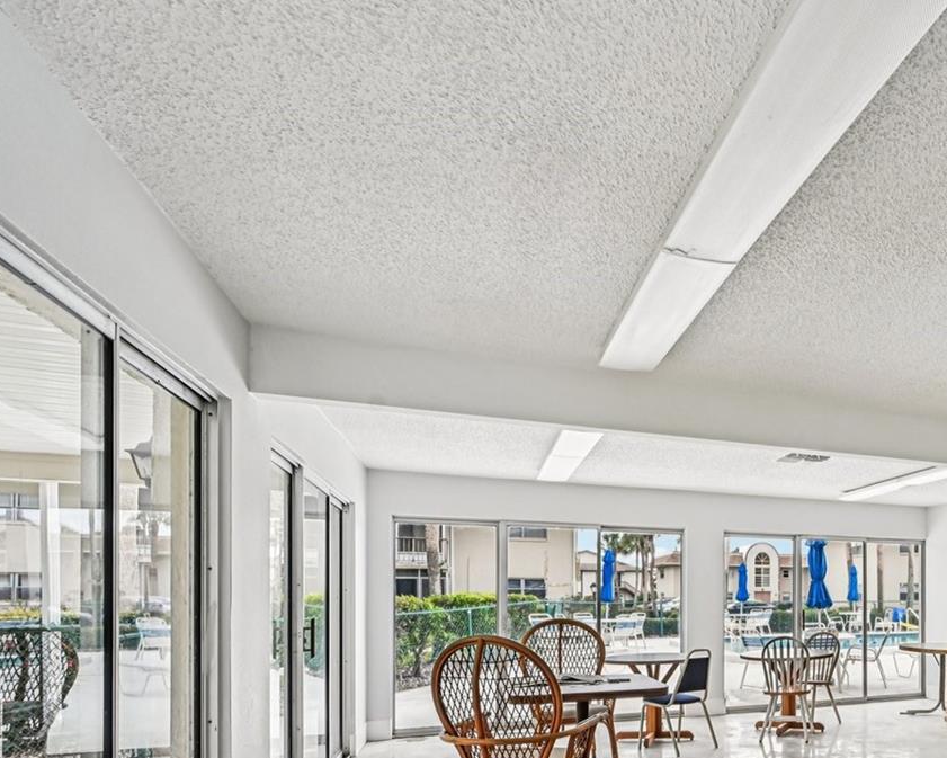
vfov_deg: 53.8
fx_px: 701
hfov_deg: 58.9
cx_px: 839
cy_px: 582
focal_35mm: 25
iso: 400
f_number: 8
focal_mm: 14
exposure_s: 1/320
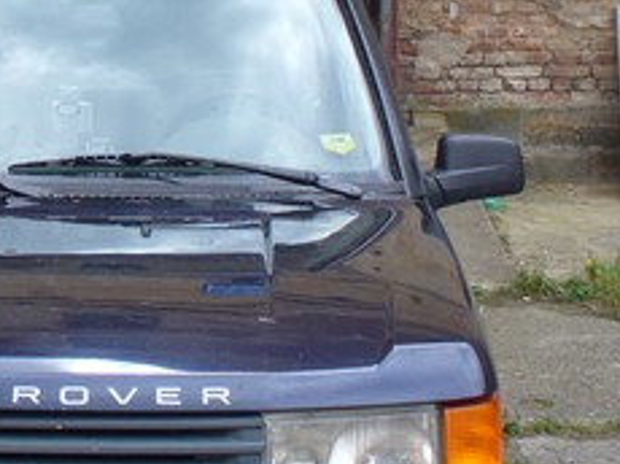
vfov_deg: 14.2
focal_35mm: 103
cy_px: 43
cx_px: 16
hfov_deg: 18.6
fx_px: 1843
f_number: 2.8
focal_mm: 6.1
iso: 80
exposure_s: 1/320
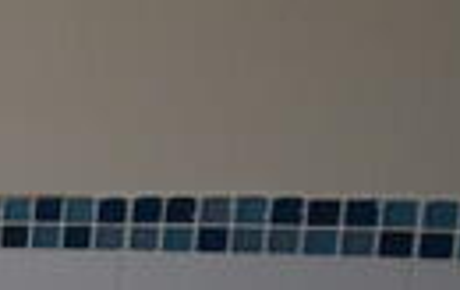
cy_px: 465
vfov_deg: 10.5
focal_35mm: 120
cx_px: -1306
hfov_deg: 8.6
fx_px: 1508
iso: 360
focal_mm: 10
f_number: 5
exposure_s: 1/200
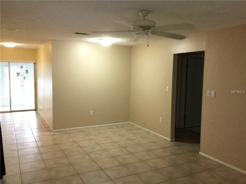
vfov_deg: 45.4
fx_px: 220
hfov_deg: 58.4
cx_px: 123
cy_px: 92
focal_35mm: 31
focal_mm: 3.3
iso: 125
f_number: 2.4
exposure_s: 1/30
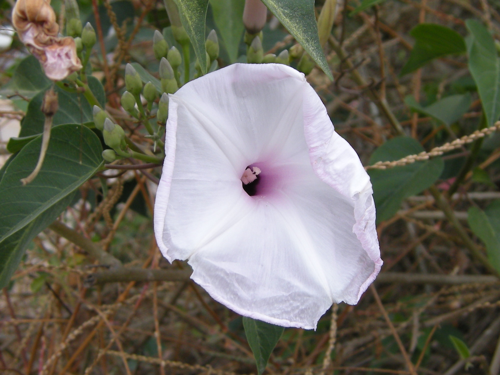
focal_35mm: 35
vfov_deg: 40.7
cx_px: 250
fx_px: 506
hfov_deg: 52.6
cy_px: 188
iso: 64
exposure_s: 1/49
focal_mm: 7.5
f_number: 3
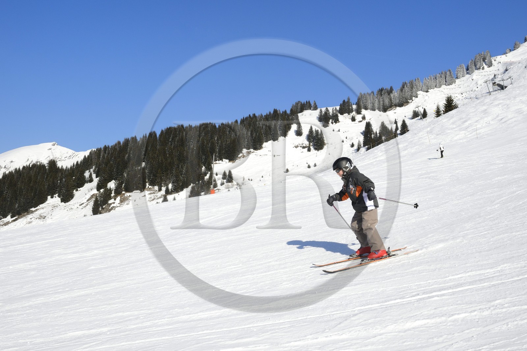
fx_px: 424
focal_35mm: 29
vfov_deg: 44.9
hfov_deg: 63.7
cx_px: 264
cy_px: 176
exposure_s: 1/800
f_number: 10
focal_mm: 29
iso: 200
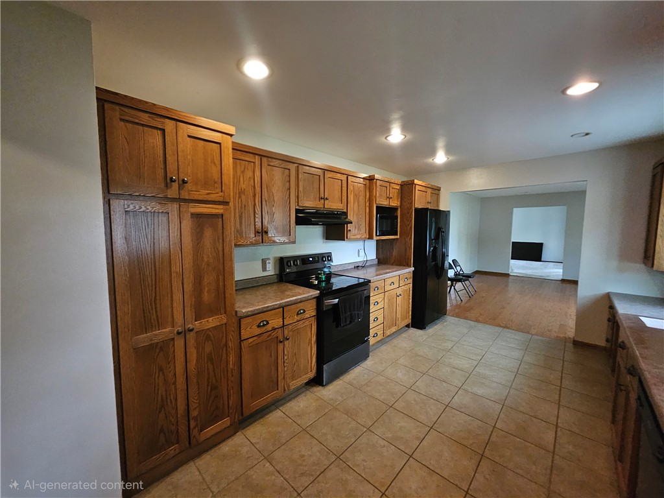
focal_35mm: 13
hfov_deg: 106.2
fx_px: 249
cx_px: 332
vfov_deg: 89.9
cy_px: 249
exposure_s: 1/24
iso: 800
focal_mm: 1.74
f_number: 2.2
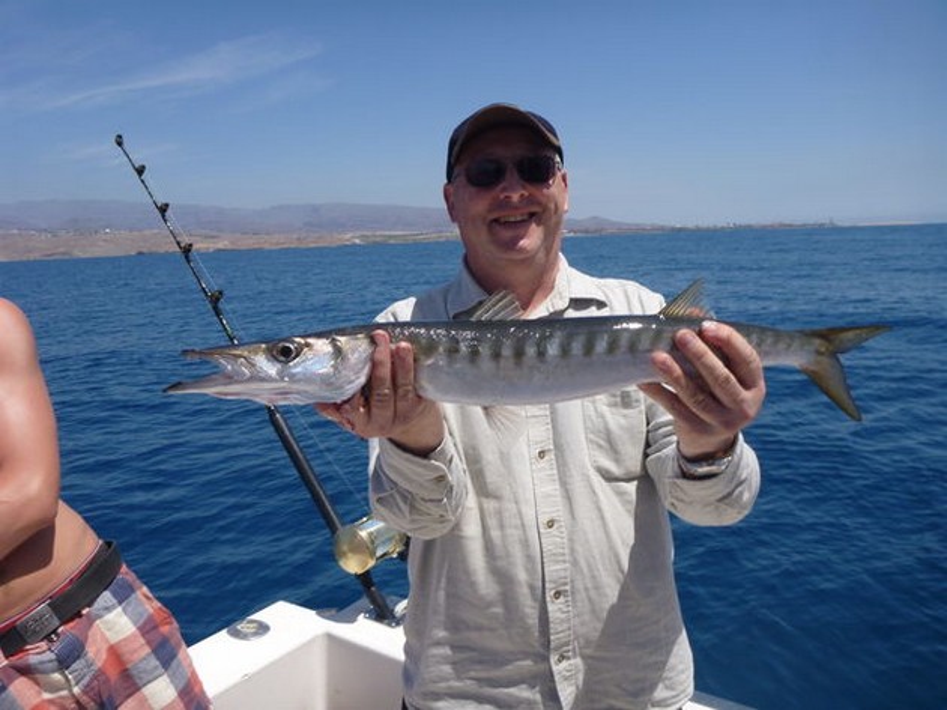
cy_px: 355
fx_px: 766
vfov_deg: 49.7
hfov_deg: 63.5
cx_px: 474
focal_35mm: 28
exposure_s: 1/160
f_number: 10
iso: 100
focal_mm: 4.9
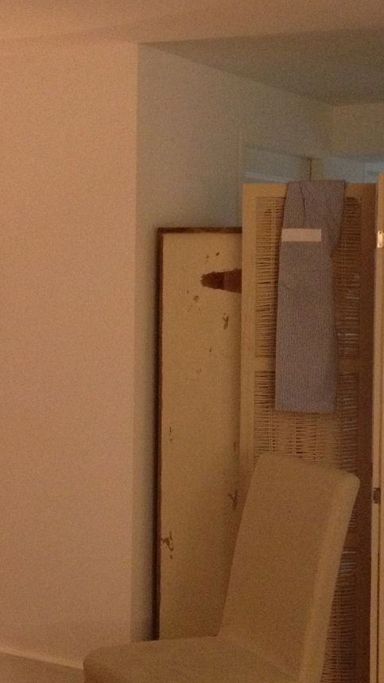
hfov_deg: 17.0
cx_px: 159
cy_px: 320
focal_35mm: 71
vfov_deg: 29.7
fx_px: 1286
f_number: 2.4
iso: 400
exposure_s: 1/15
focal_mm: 4.28
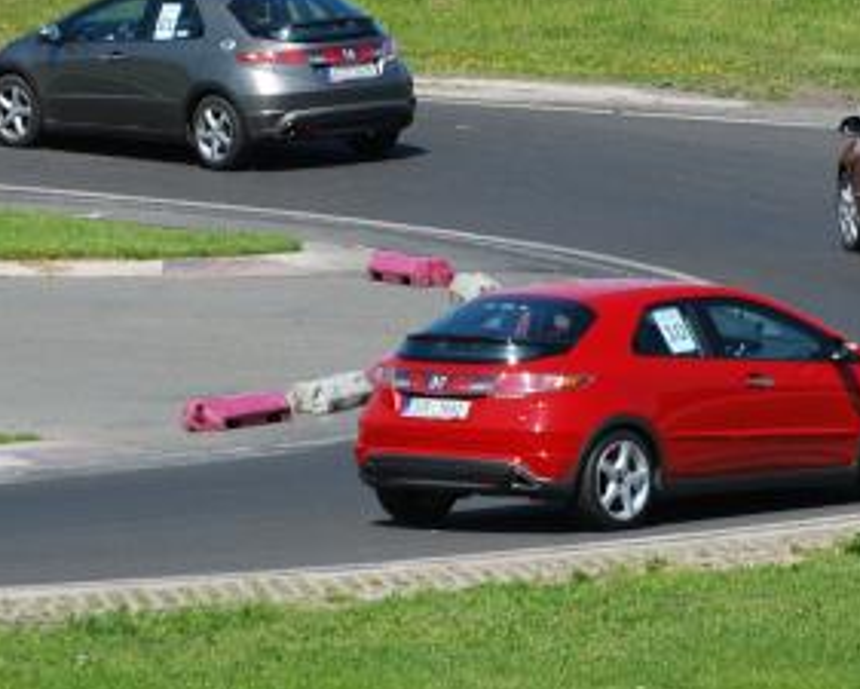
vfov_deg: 2.6
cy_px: 288
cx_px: 432
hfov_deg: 3.3
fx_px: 15100
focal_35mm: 593
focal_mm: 185
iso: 100
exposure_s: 1/500
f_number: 5.6
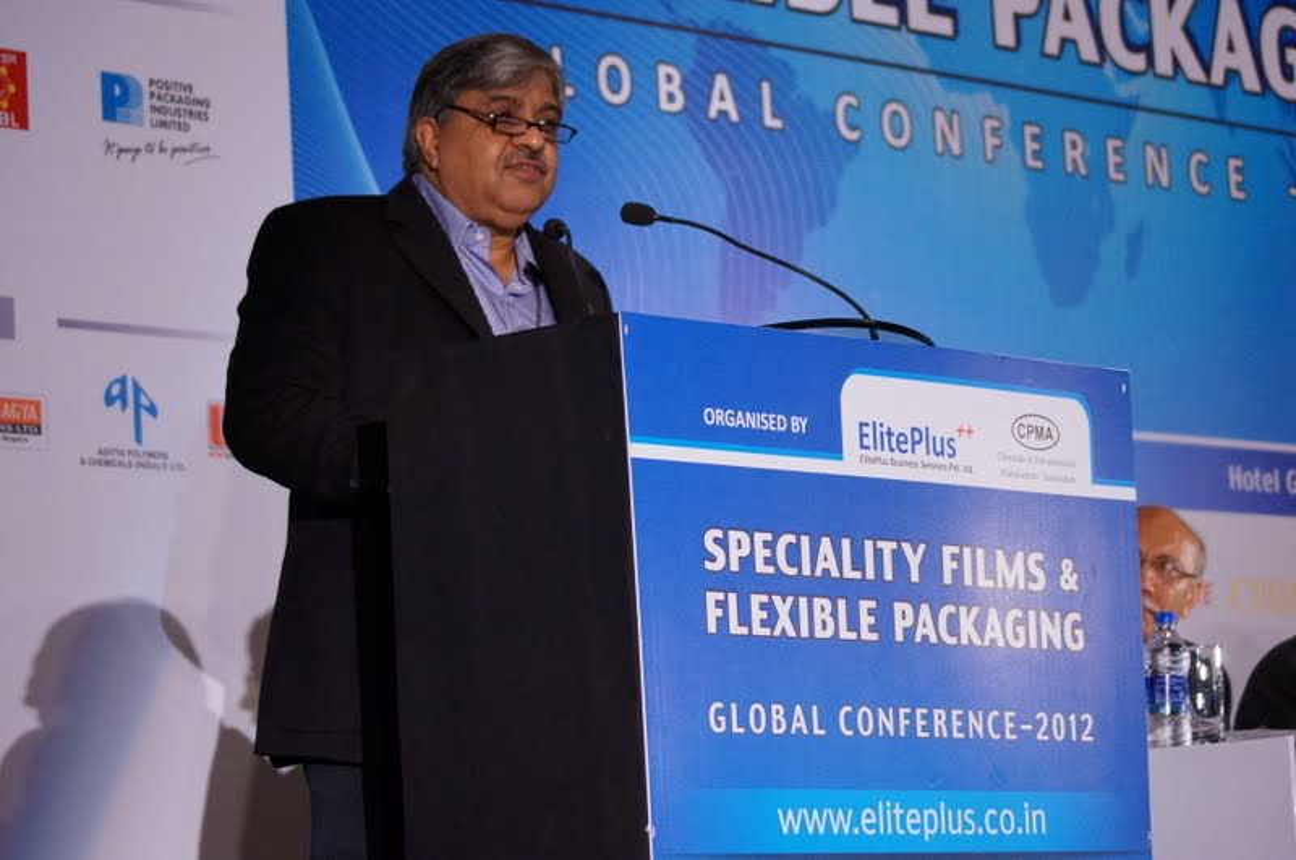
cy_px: 430
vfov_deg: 12.1
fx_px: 4044
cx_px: 648
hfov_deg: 18.2
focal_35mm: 112
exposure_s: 1/125
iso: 2000
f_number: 4.5
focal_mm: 75
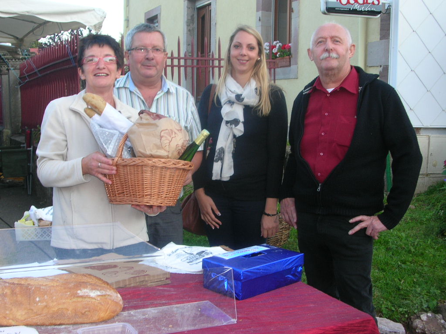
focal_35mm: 48
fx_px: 618
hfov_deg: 39.7
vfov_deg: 30.3
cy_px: 167
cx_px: 223
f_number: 3.2
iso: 50
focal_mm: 8
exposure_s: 1/30
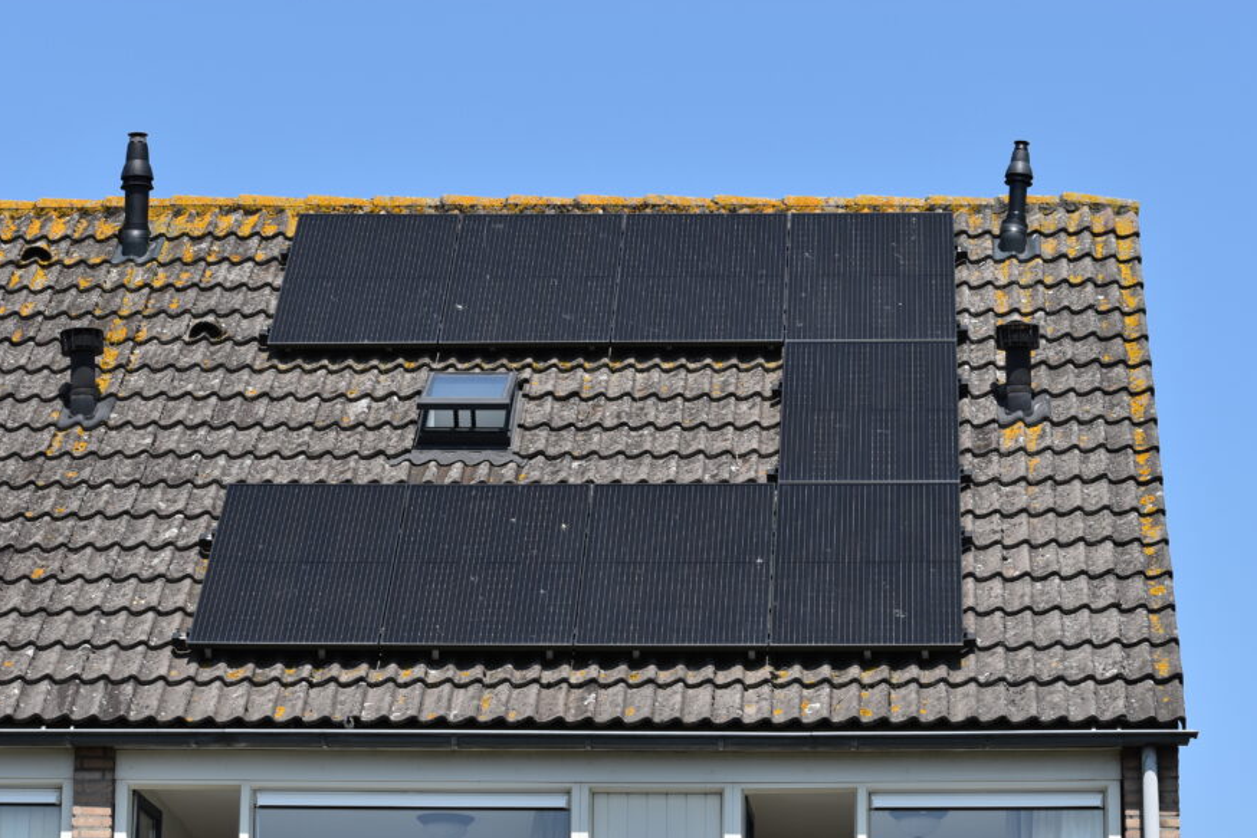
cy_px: 482
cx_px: 699
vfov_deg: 11.1
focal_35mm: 123
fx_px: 4295
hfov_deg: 16.6
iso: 200
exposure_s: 1/320
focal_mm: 70
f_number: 9
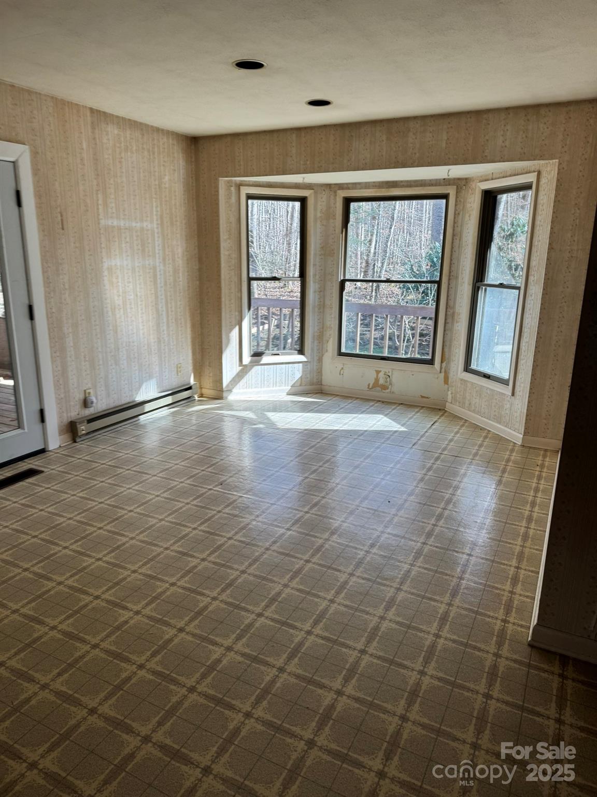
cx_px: 298
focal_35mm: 24
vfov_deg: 71.6
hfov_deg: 56.8
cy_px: 398
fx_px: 552
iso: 64
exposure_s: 1/121
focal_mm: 6.76
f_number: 1.78
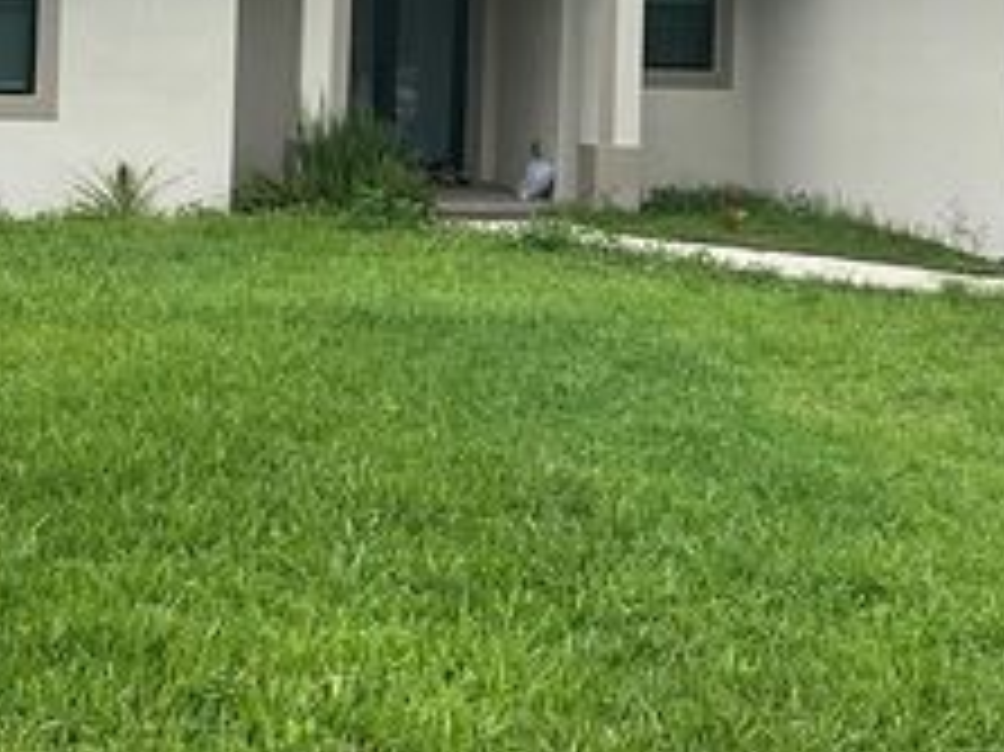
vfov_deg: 21.8
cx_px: 500
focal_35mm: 65
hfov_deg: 29.8
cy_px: 16
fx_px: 1884
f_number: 1.8
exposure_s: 1/816
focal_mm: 3
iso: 25
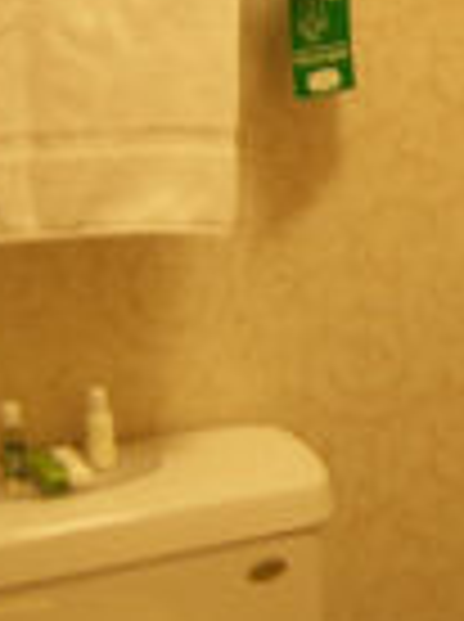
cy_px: 216
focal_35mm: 96
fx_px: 1721
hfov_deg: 14.8
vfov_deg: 20.4
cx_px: 572
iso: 80
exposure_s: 1/3
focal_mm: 5.5
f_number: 3.4
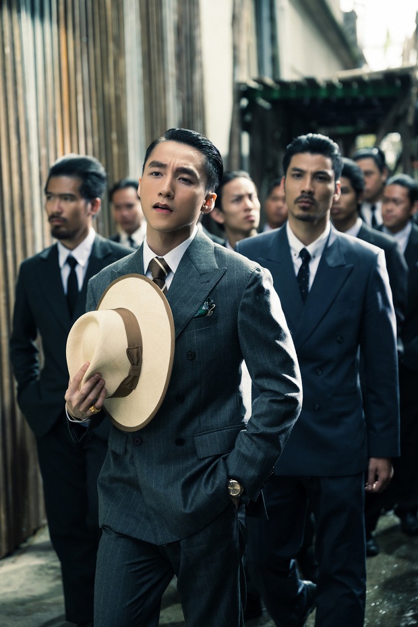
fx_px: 1220
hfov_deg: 19.4
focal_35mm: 70
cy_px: 314
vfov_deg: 28.9
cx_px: 209
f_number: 3.2
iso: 400
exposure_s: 1/400
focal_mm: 70
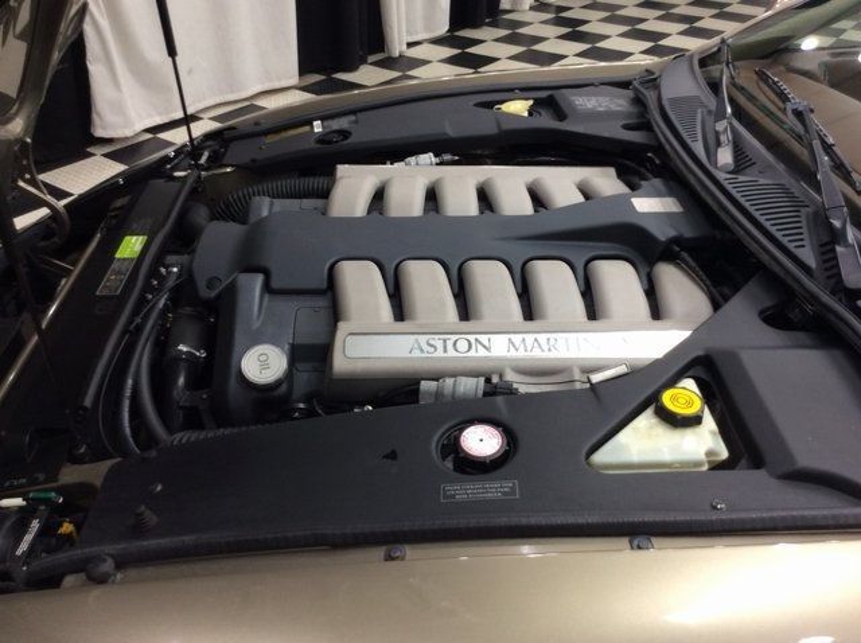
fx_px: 795
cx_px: 430
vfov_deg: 44.1
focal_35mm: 32
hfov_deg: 56.9
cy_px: 322
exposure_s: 1/24
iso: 50
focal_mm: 3.3
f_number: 2.4
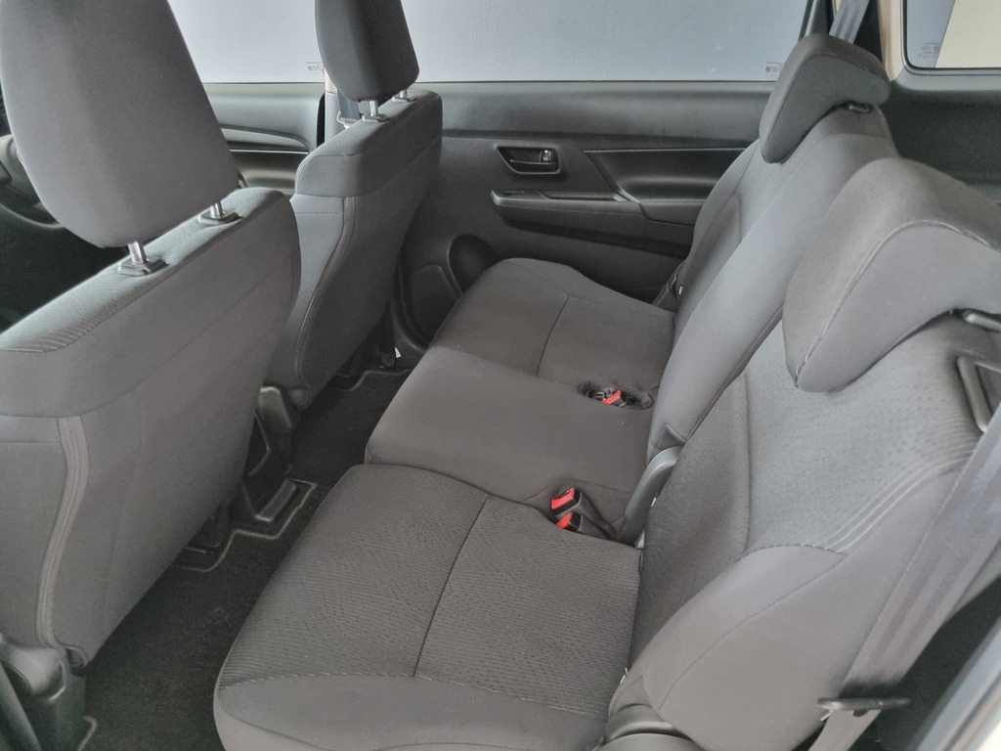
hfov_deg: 67.3
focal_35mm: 26
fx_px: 752
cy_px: 376
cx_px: 500
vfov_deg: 53.1
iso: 640
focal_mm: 5.4
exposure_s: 1/50
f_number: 1.8
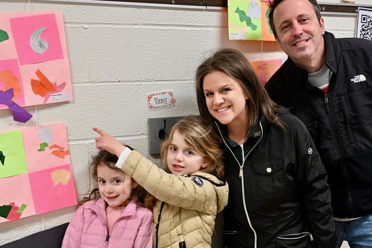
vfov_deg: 27.4
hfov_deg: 40.3
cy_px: 161
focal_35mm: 49
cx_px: 188
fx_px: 506
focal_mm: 34
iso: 2200
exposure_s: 1/60
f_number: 4.8
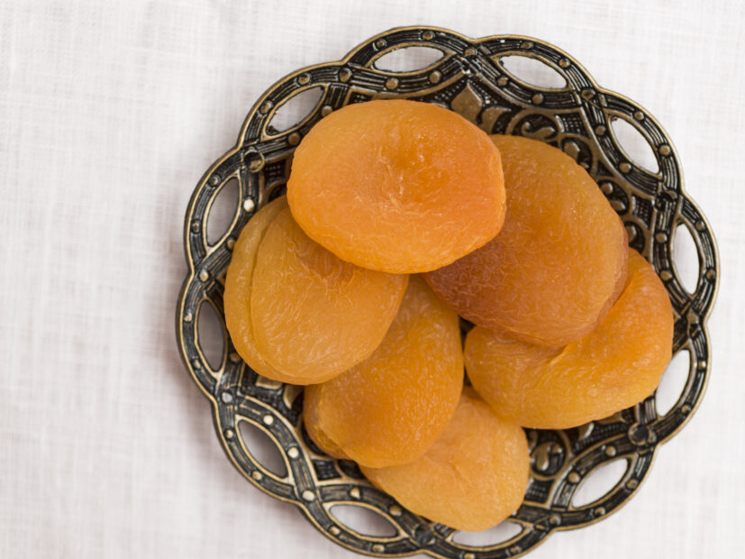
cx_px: 447
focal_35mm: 125
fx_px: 2690
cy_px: 306
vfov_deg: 11.9
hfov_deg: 15.8
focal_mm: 105
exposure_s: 1/160
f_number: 5.6
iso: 160
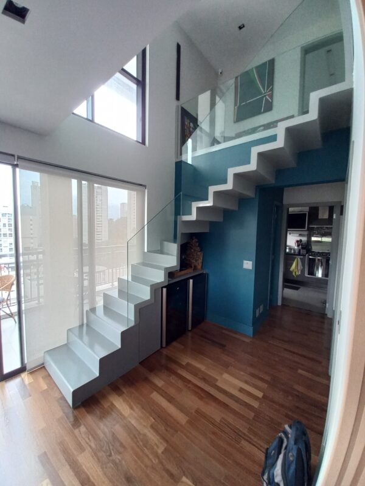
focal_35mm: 13
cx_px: 182
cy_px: 243
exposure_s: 1/50
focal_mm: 1.42
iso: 125
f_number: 2.2
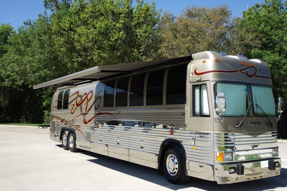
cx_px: 144
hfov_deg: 51.9
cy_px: 96
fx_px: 295
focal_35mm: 37
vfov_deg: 36.0
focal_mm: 13.75
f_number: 2.8
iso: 125
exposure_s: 1/1250
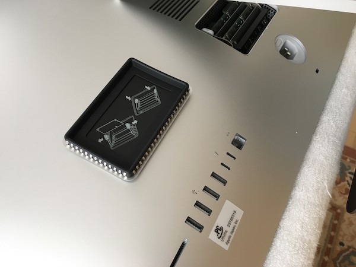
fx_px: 298
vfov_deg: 48.2
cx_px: 178
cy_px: 134
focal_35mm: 29
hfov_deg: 61.7
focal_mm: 4.15
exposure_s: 1/30
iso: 64
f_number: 2.2
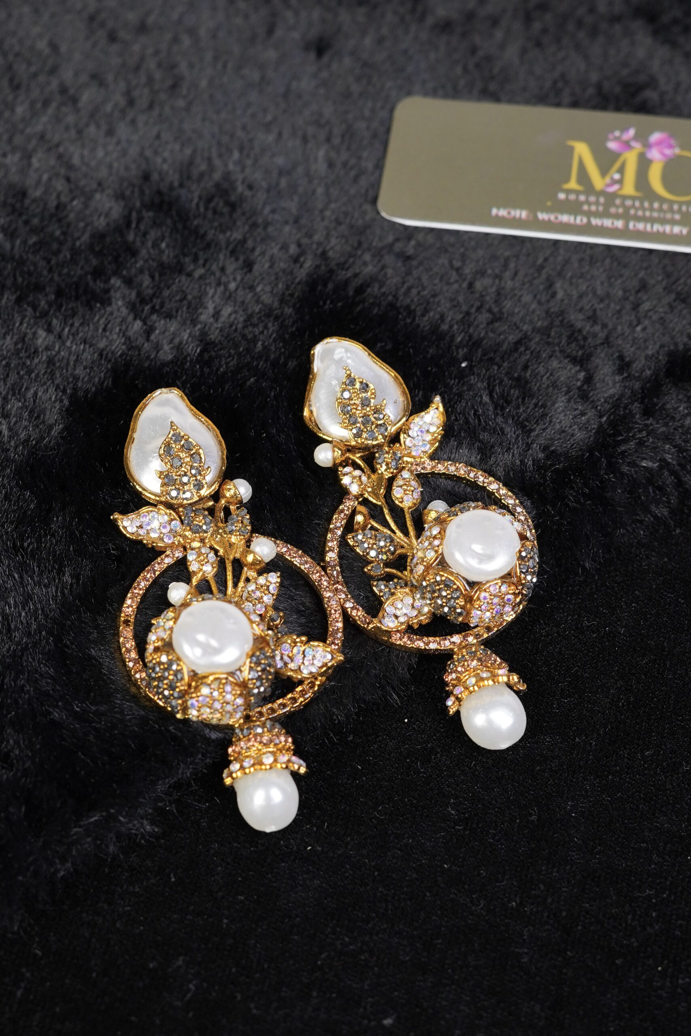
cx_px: 346
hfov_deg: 18.2
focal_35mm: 75
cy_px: 518
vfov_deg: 27.0
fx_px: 2159
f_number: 6.3
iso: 800
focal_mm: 50
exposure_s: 1/160
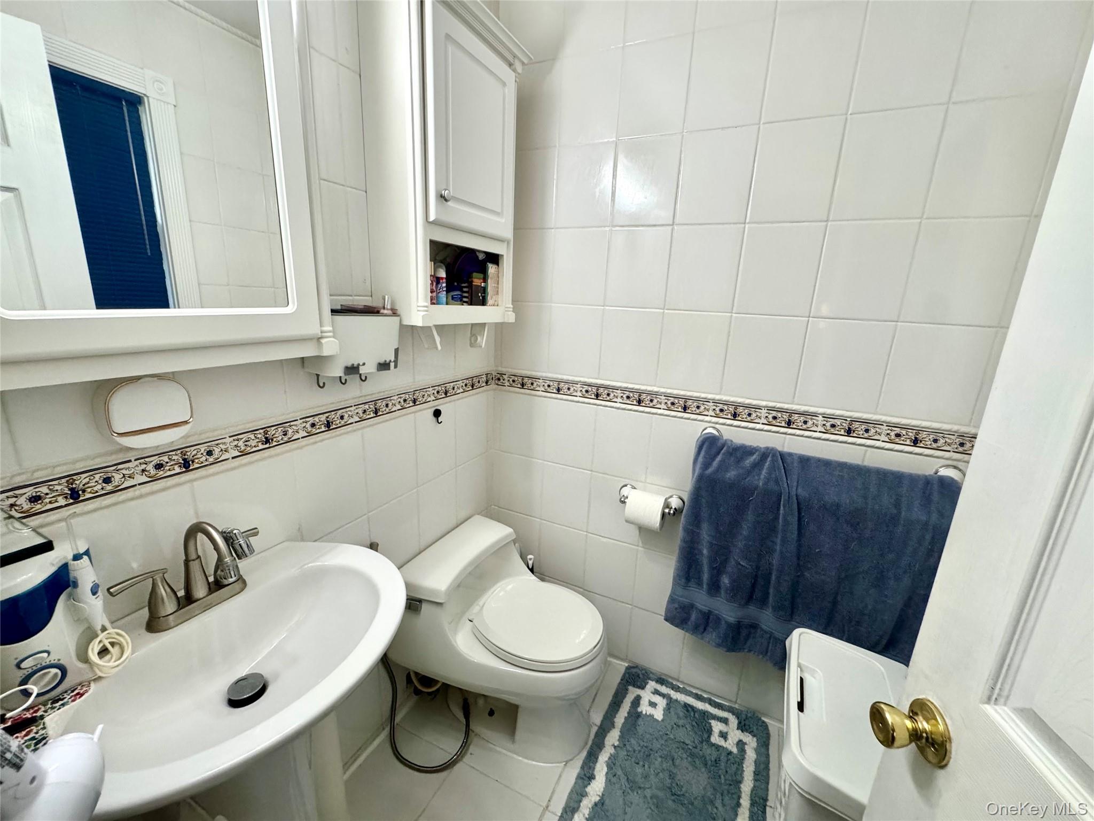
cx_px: 547
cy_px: 410
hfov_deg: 102.1
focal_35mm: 14
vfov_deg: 85.7
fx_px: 442
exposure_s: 1/120
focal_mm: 2.22
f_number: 2.2
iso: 320
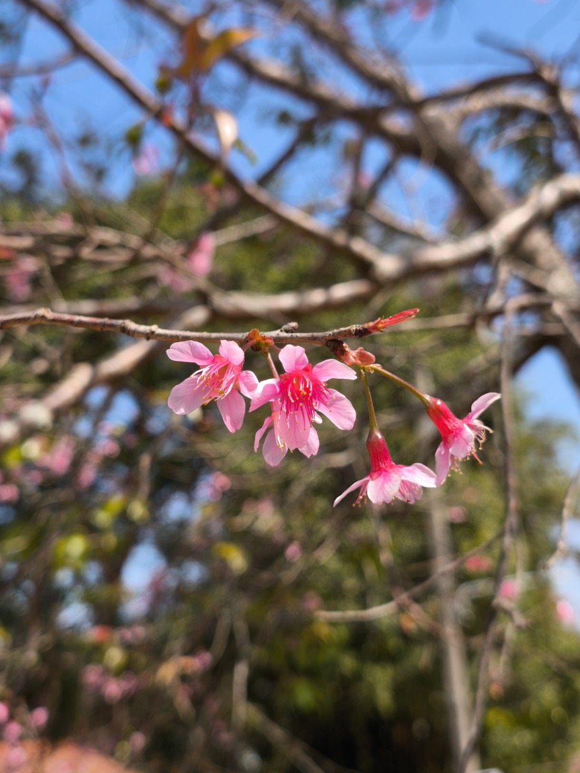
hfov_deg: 30.3
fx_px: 1072
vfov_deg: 39.7
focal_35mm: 48
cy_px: 386
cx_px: 290
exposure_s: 1/1065
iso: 50
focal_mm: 6.57
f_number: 1.6
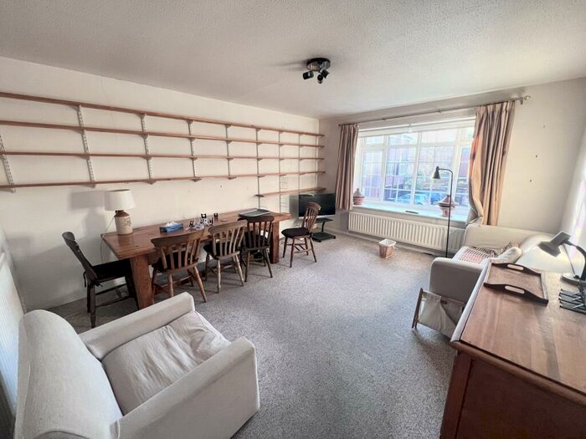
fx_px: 220
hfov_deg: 106.2
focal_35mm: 13
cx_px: 293
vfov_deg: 89.9
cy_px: 220
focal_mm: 1.57
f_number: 1.8
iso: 160
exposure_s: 1/99
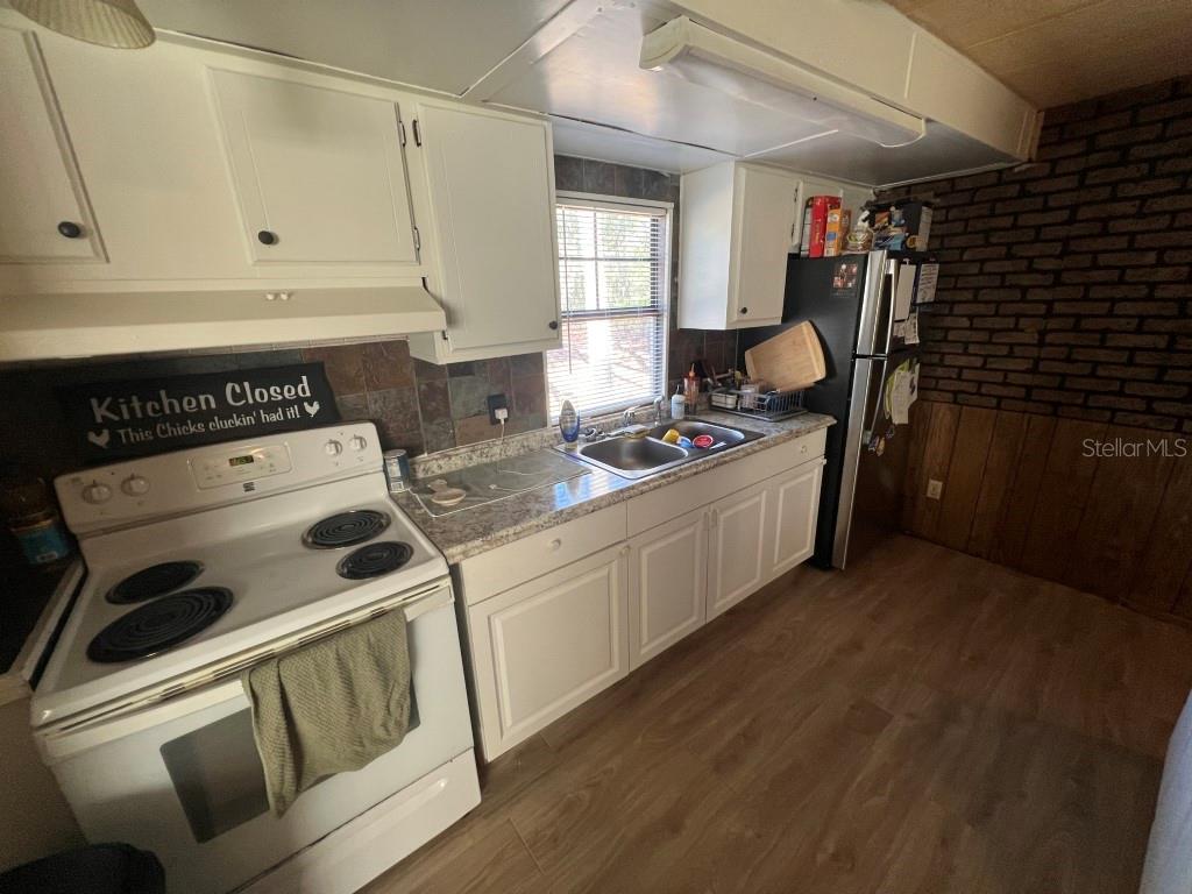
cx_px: 596
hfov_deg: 106.2
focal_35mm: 13
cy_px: 447
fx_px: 448
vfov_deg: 89.9
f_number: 1.8
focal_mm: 1.57
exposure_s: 1/99
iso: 160
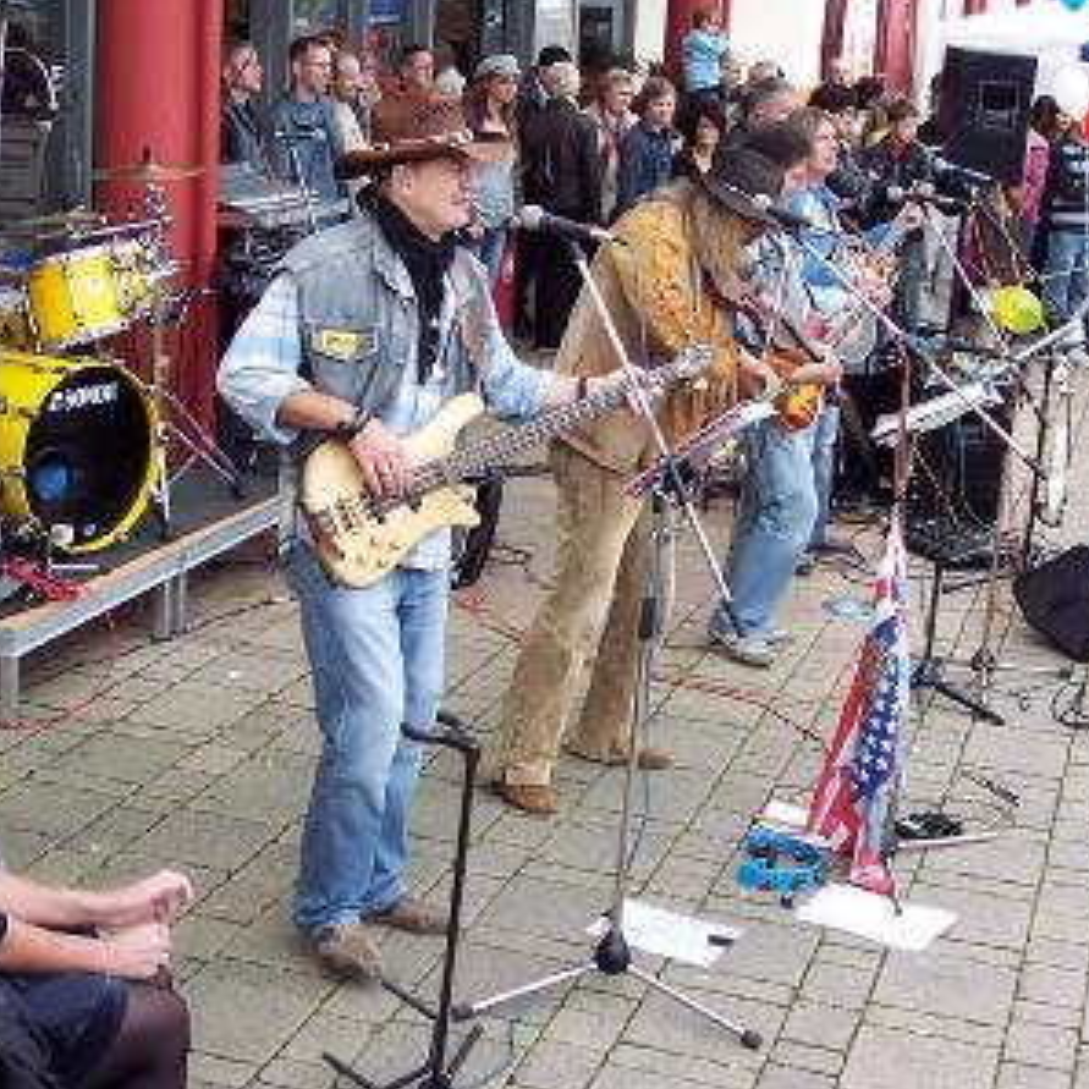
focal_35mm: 58
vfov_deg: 29.5
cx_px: 535
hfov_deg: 29.6
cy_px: 438
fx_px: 2064
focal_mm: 8
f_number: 3.4
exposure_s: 1/90
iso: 100
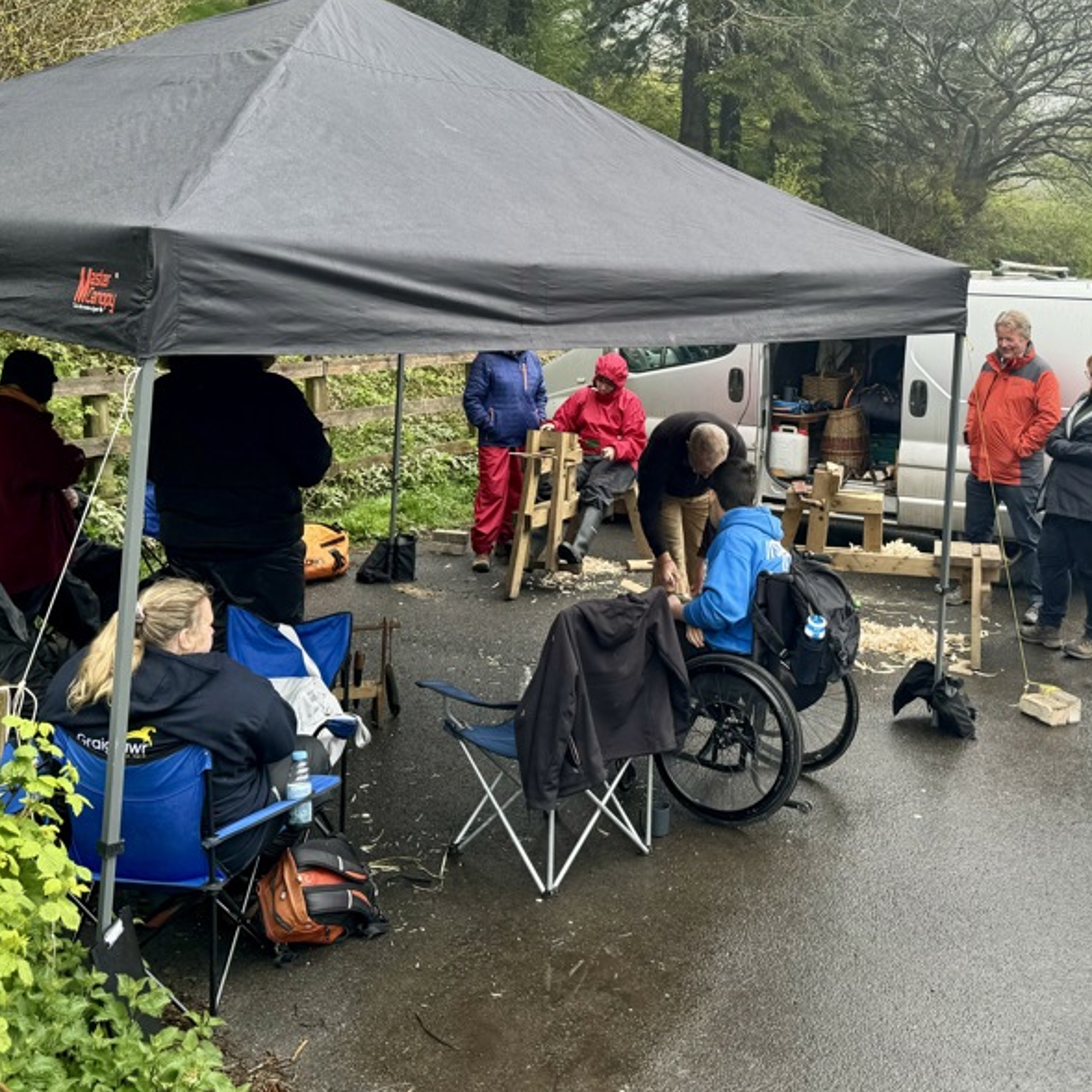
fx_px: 1428
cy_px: 336
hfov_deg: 41.5
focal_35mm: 40
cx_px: 692
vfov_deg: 41.1
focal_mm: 6.76
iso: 80
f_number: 1.78
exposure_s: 1/259
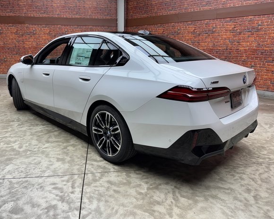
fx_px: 211
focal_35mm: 26
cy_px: 111
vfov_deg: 54.9
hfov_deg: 66.0
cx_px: 128
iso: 64
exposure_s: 1/180
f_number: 1.78
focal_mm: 6.76
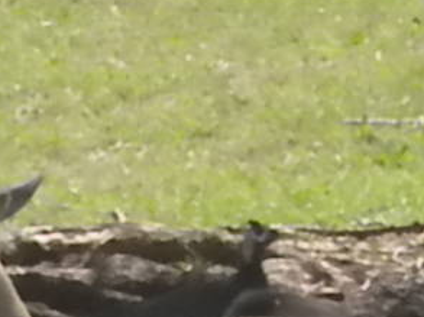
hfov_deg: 1.4
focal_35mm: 1422
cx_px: 172
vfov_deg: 1.0
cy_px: -9
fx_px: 17396
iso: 640
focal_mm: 46.2
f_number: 14
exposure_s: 1/186
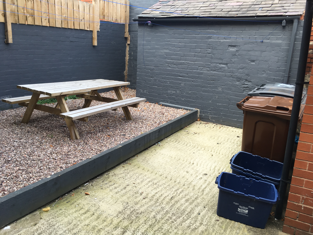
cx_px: 156
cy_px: 118
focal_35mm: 29
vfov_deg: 48.2
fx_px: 262
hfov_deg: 61.7
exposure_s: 1/149
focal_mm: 4.15
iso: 25
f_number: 2.2
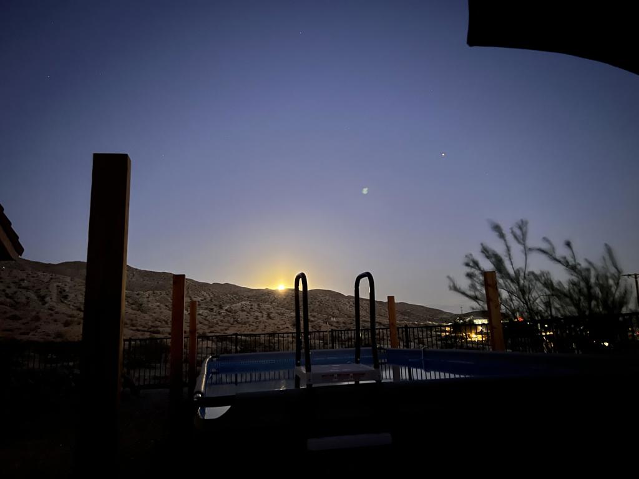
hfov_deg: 67.3
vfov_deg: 53.1
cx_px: 320
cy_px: 240
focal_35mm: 26
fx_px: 480
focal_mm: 5.7
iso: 1600
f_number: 1.5
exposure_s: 1/5
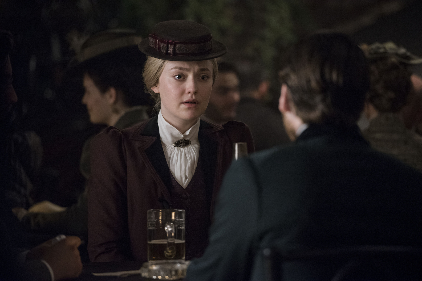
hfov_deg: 10.3
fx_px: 2345
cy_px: 140
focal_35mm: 200
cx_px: 211
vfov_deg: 6.9
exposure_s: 1/125
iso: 3200
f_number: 3.2
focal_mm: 200
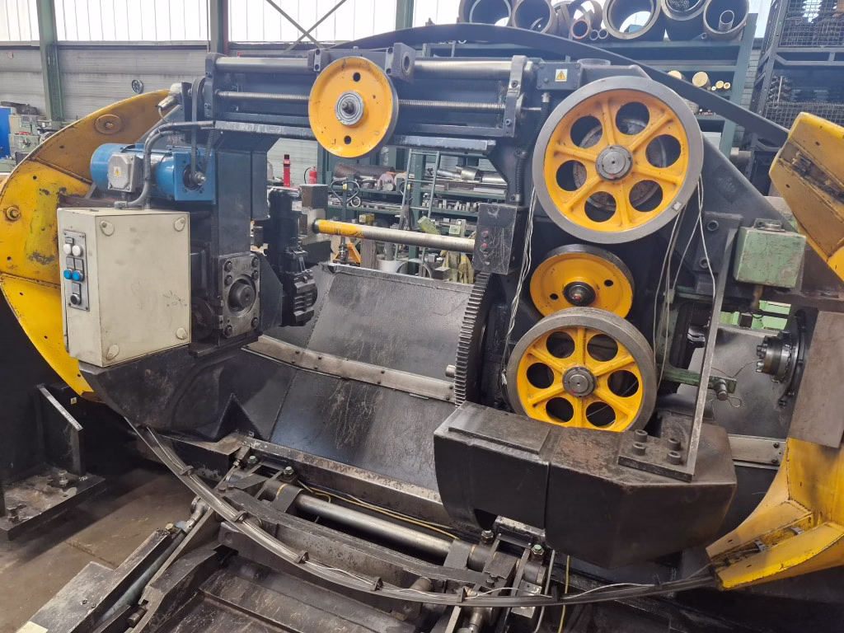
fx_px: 561
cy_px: 316
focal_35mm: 23
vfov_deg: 58.9
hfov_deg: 73.9
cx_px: 422
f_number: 1.8
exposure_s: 1/100
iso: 500
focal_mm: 5.54
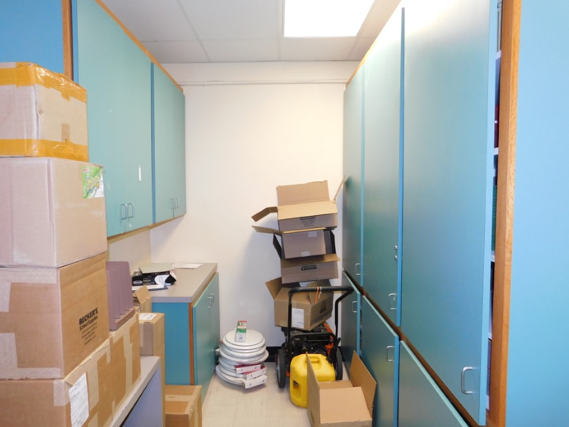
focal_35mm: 24
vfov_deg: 56.8
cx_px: 276
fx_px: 395
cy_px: 220
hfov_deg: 71.6
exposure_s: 1/30
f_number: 3
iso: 180
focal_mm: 4
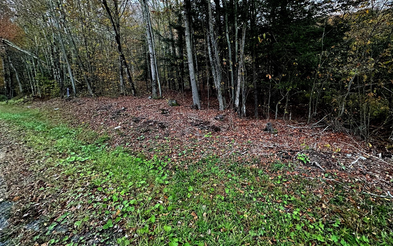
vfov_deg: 66.5
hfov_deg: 93.8
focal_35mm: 17
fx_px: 182
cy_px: 86
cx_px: 223
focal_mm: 2.2
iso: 320
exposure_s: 1/68
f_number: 2.2
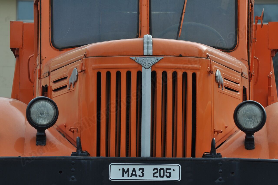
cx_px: 139
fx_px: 1793
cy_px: 92
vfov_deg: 5.9
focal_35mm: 232
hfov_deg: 8.9
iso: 200
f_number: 8
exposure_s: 1/250
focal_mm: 155
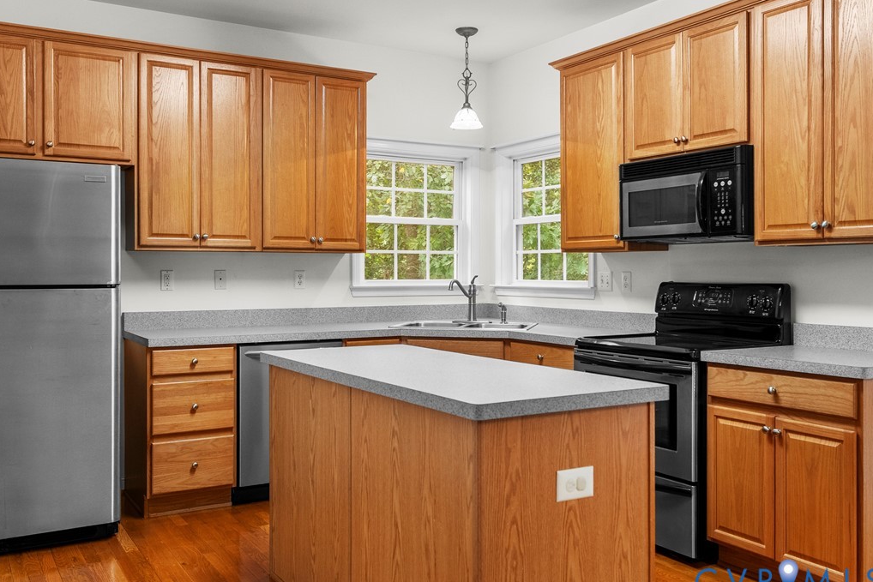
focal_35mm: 32
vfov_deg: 41.1
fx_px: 776
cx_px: 416
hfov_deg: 58.7
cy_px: 296
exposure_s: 1/20
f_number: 3.5
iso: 1250
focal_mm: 20
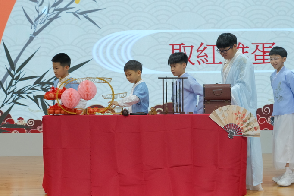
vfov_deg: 22.2
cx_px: 153
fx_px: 498
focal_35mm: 61
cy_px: 84
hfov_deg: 32.9
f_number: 5
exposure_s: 1/180
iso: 1600
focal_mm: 34.5
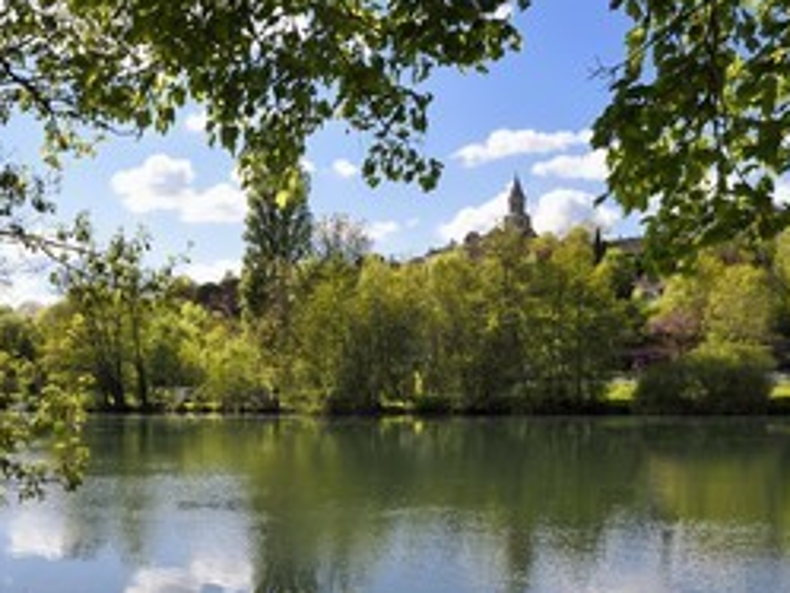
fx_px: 890
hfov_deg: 46.9
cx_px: 249
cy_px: 422
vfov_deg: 36.2
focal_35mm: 39
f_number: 13
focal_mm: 24
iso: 200
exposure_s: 1/320
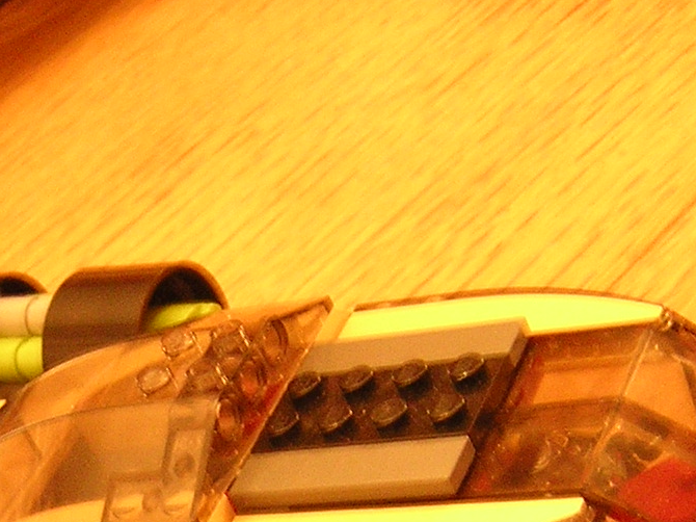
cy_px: 603
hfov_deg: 22.4
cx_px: 123
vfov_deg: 16.5
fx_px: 1729
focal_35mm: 86
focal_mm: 4.7
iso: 400
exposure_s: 1/2.9
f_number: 2.6
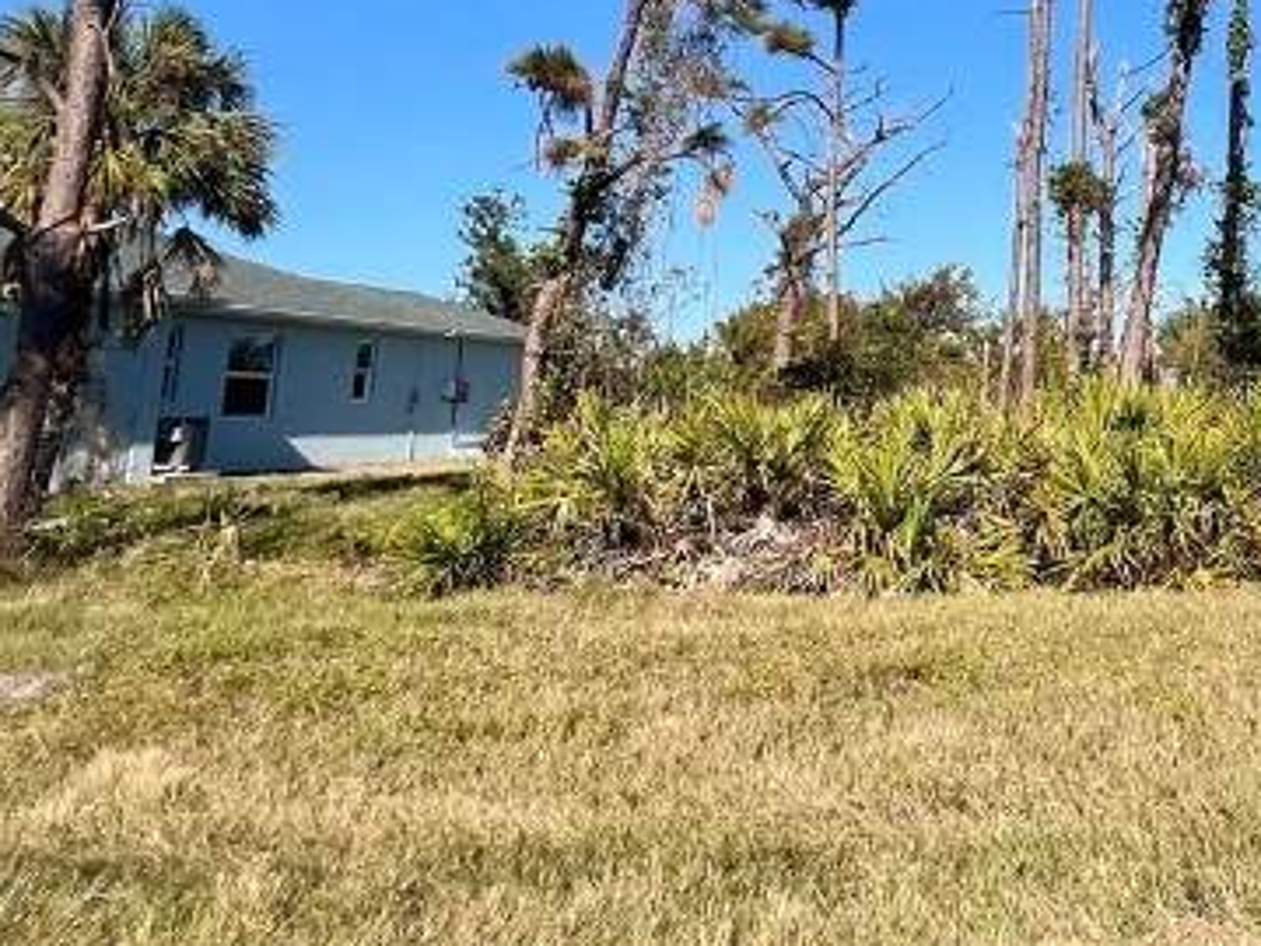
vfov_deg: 36.3
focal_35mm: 37
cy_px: 95
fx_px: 1348
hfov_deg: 43.8
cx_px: 1226
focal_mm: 1.57
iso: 32
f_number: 1.8
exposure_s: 1/1623
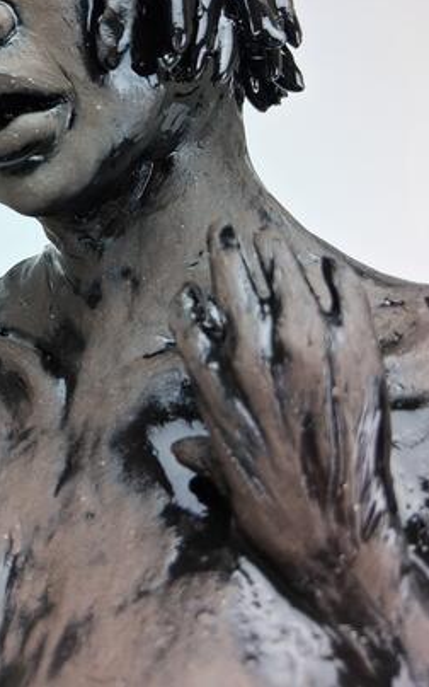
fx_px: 767
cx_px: 49
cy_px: 177
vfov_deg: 46.6
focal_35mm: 41
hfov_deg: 30.0
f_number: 1.8
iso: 64
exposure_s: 1/100
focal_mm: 3.98
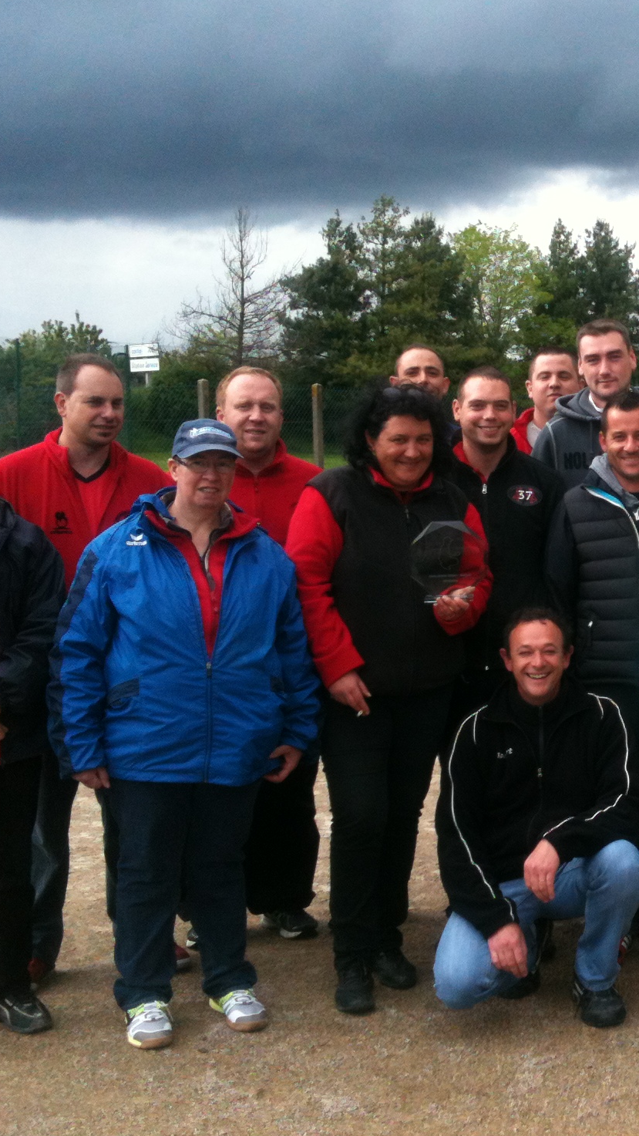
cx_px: 679
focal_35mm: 53
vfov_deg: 39.2
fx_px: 1596
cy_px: 548
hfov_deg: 21.6
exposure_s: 1/248
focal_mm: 3.85
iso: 64
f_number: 2.8
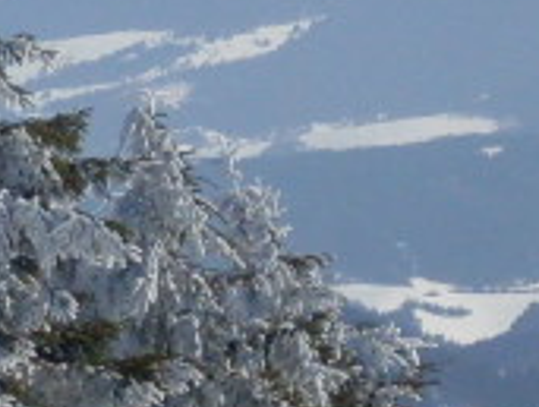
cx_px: -763
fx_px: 9596
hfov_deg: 3.2
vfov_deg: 2.4
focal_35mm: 615
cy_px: 252
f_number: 4.8
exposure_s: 1/1000
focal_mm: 17.1
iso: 80
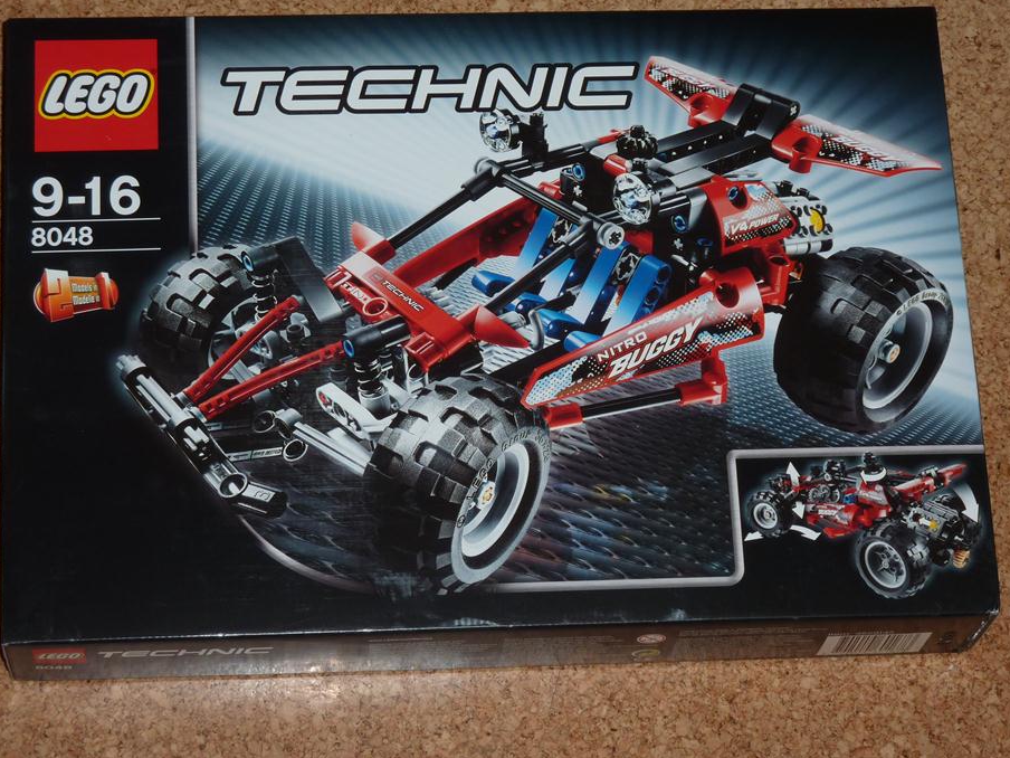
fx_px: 2976
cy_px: 331
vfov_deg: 14.5
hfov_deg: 19.3
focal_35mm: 102
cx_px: 515
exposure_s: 1/40
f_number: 4.3
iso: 100
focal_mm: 14.7
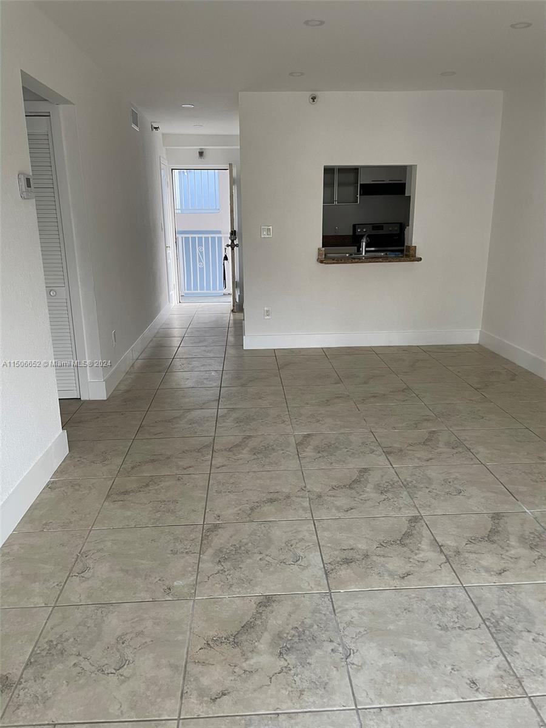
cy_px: 364
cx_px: 273
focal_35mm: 26
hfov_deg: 53.1
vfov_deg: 67.3
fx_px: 547
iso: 125
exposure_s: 1/81
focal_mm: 4.2
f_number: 1.6
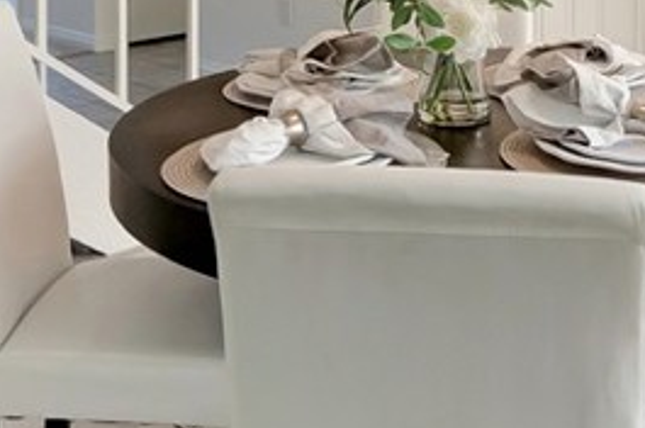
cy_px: -112
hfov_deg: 34.4
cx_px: 387
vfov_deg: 21.3
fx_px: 1038
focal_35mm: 58
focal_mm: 10
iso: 1250
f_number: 4
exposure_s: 1/320
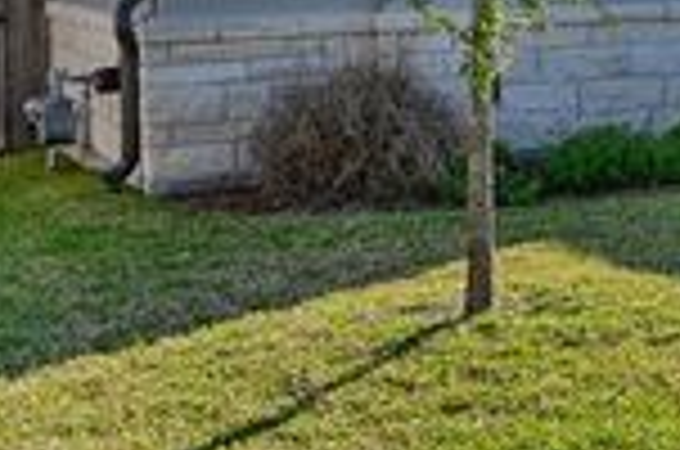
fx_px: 1564
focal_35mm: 83
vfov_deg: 15.9
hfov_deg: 22.1
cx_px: 883
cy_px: -47
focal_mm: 25
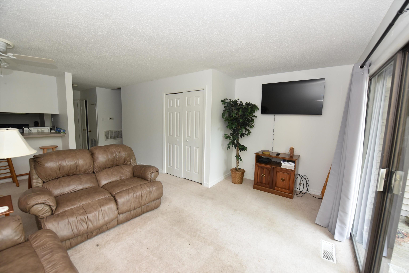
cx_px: 204
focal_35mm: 14
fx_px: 159
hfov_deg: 104.2
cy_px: 136
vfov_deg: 81.2
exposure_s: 1/100
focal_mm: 14
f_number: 5
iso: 800
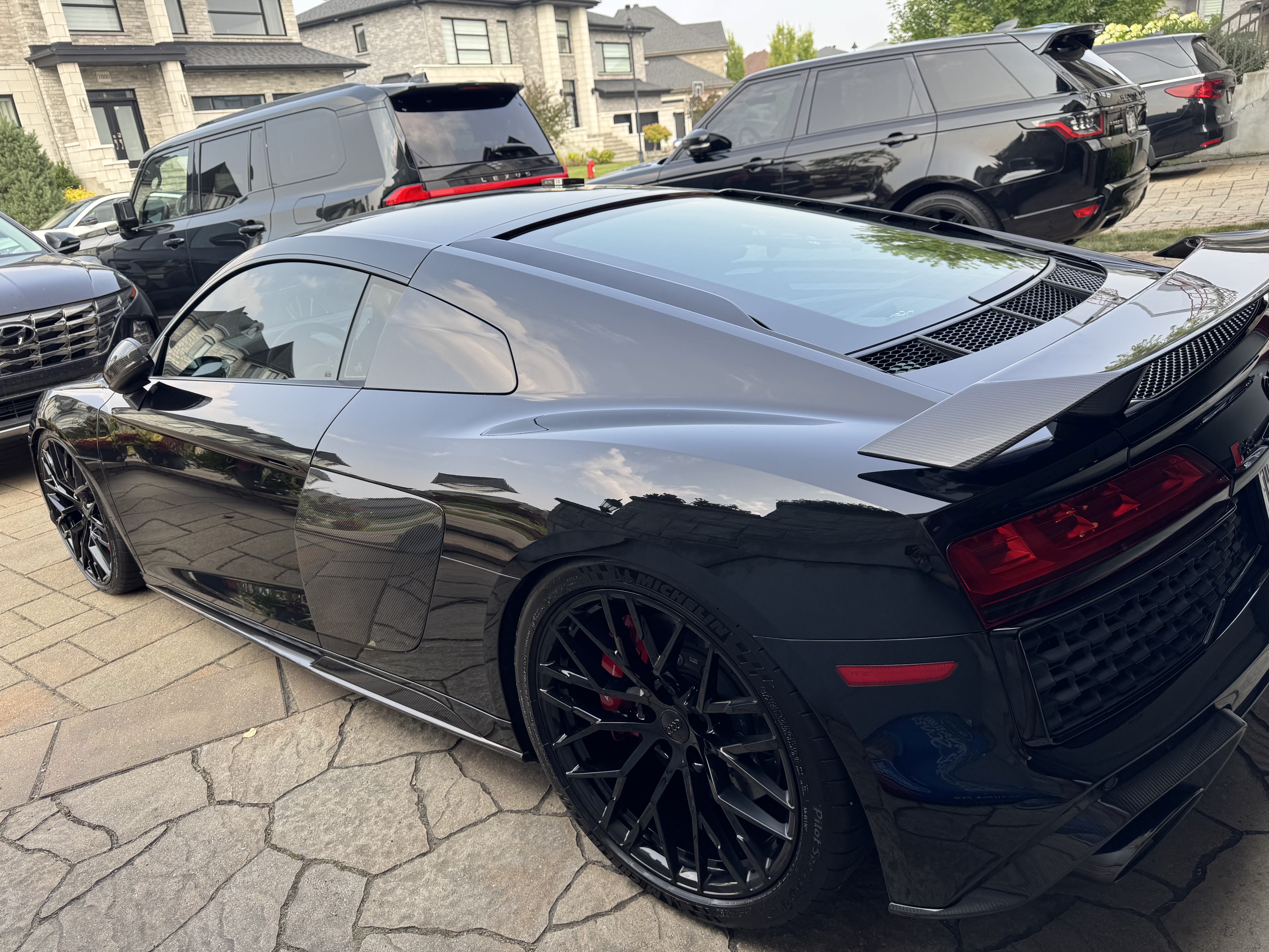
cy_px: 476
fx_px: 880
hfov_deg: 71.6
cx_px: 634
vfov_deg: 56.8
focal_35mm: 24
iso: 80
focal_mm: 6.76
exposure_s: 1/577
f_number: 1.78
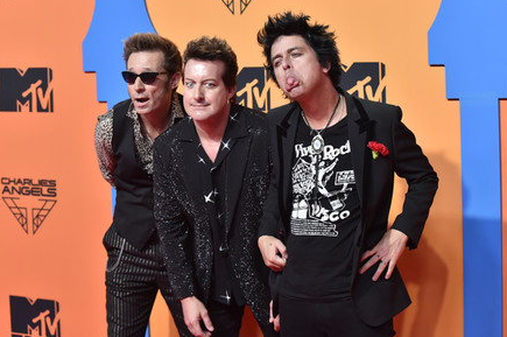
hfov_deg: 24.5
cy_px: 171
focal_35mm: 83
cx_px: 251
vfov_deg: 16.4
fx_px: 1168
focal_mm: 80
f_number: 3.5
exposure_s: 1/320
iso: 2500
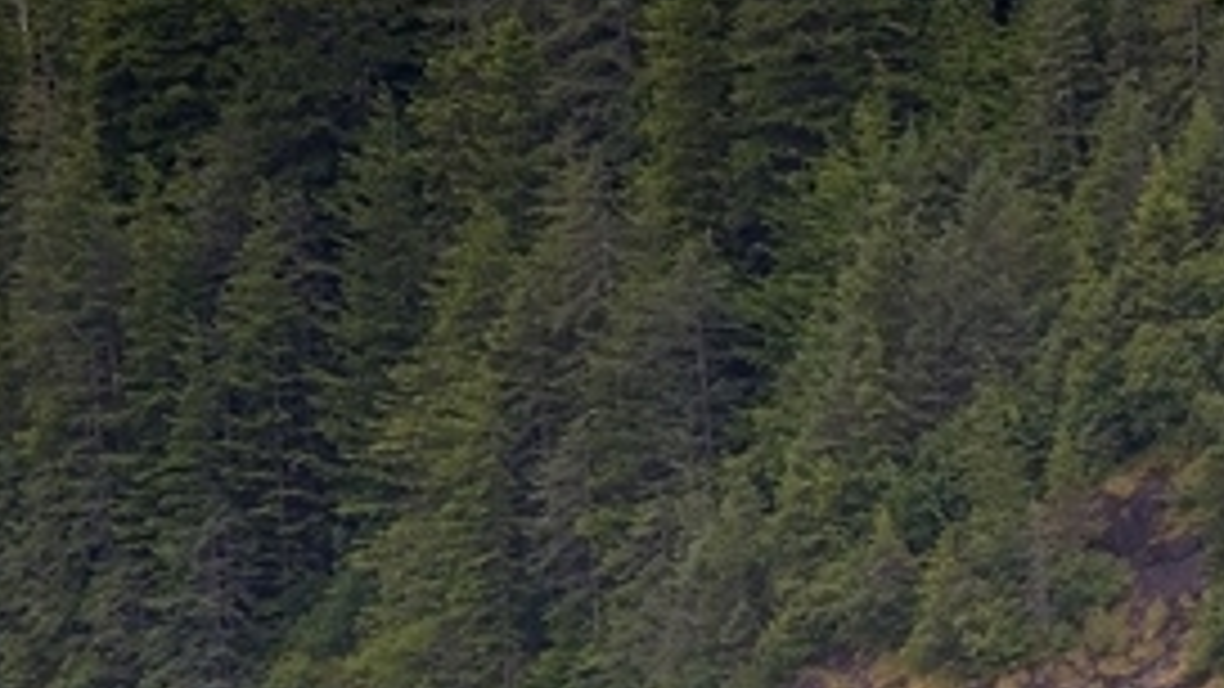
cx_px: 1665
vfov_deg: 2.1
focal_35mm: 573
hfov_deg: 3.8
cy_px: 1911
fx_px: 18597
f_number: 5
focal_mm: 116
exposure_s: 1/250
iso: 100
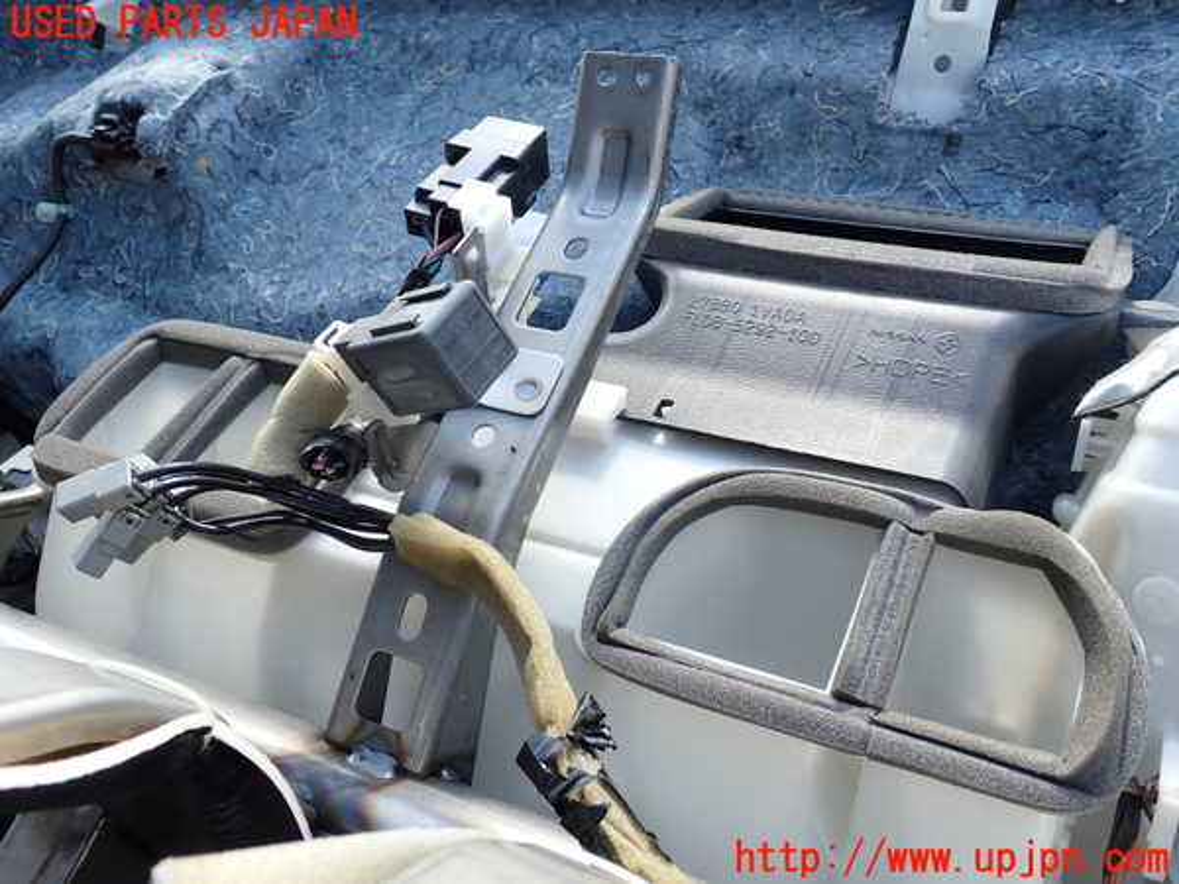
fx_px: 1022
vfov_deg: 46.8
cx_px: 590
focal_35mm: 30
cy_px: 442
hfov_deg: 60.0
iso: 100
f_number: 3.2
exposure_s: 1/125
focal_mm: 5.4
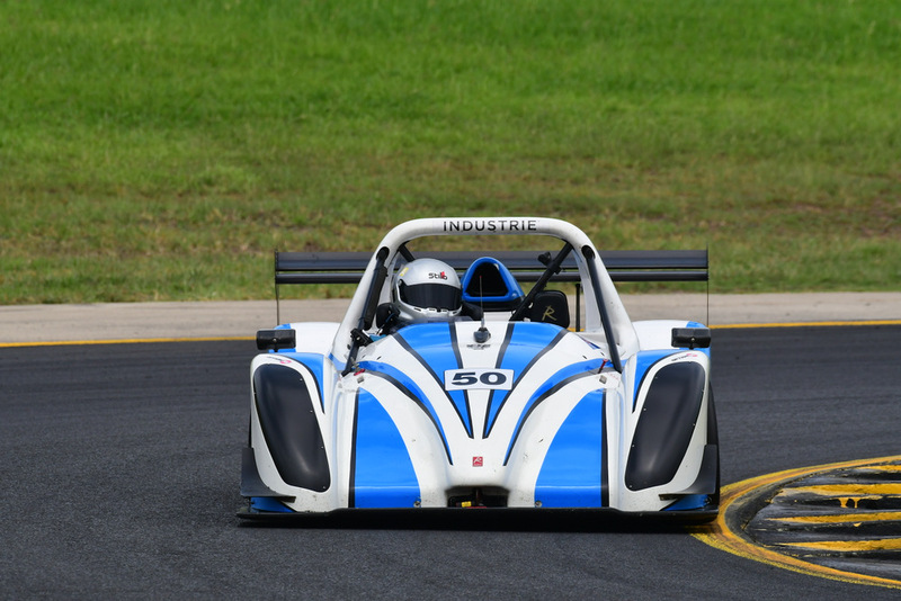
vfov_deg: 2.2
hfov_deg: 3.4
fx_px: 15397
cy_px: 300
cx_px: 450
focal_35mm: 615
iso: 400
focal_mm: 410
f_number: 11
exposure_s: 1/640
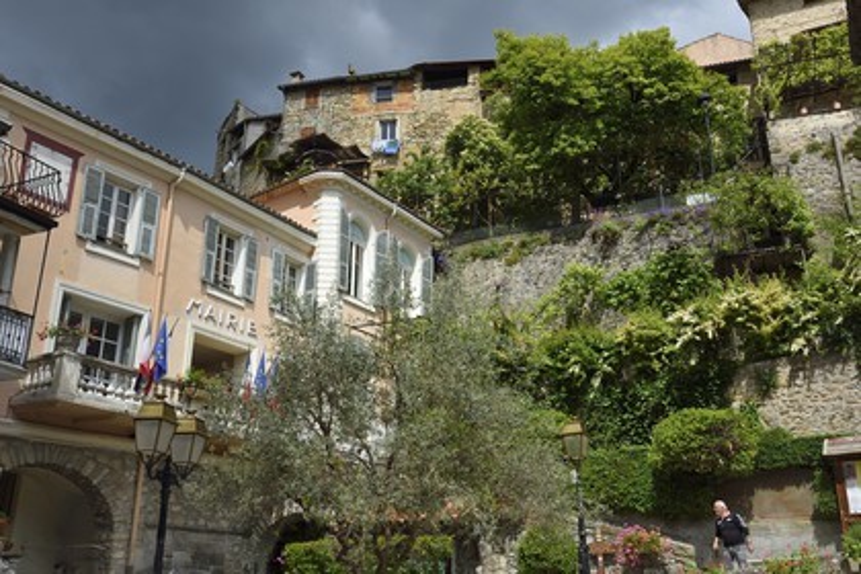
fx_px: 837
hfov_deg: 54.4
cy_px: 287
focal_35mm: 35
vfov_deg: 37.9
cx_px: 430
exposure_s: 1/200
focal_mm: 35
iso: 200
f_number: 13
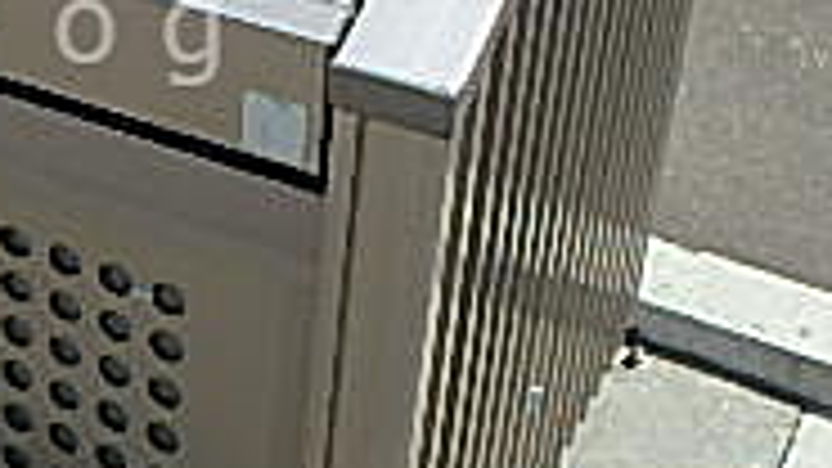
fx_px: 1743
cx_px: -63
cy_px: 32
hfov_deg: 25.1
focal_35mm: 79
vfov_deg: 15.1
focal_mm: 3.7
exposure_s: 1/400
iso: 125
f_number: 6
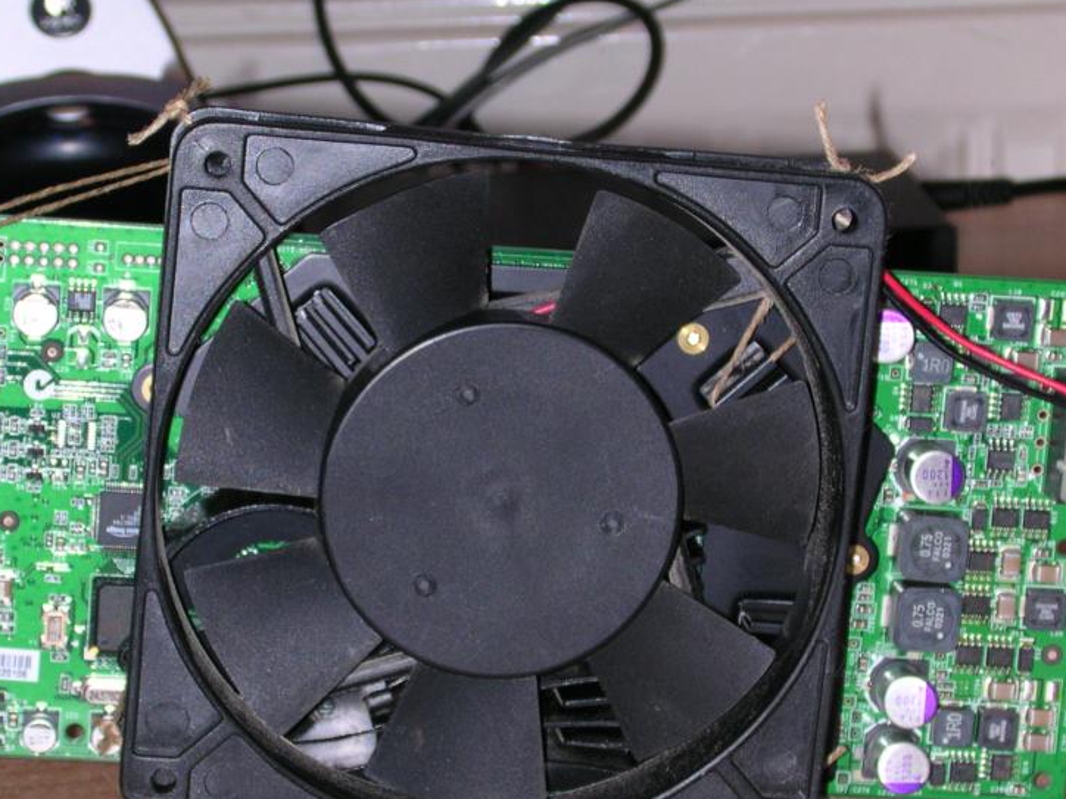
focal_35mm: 123
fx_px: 3788
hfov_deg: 16.0
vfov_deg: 12.0
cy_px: 511
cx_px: 479
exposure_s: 1/60
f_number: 4.3
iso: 100
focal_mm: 13.3
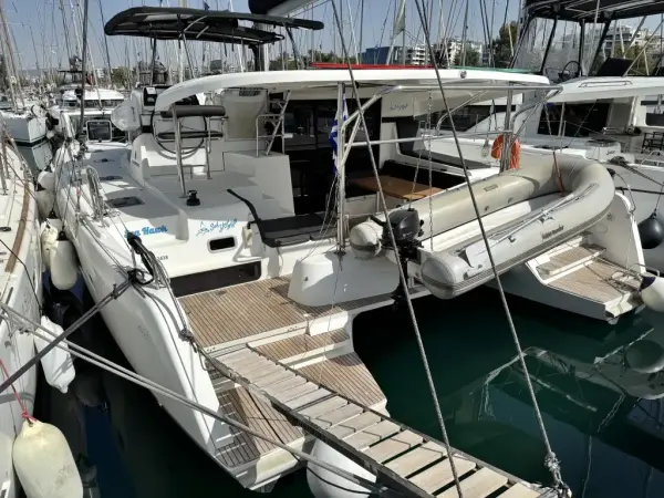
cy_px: 249
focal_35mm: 24
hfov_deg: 71.6
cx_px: 332
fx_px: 460
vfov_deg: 56.8
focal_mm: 6.76
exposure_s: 1/9009
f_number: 1.78
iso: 80
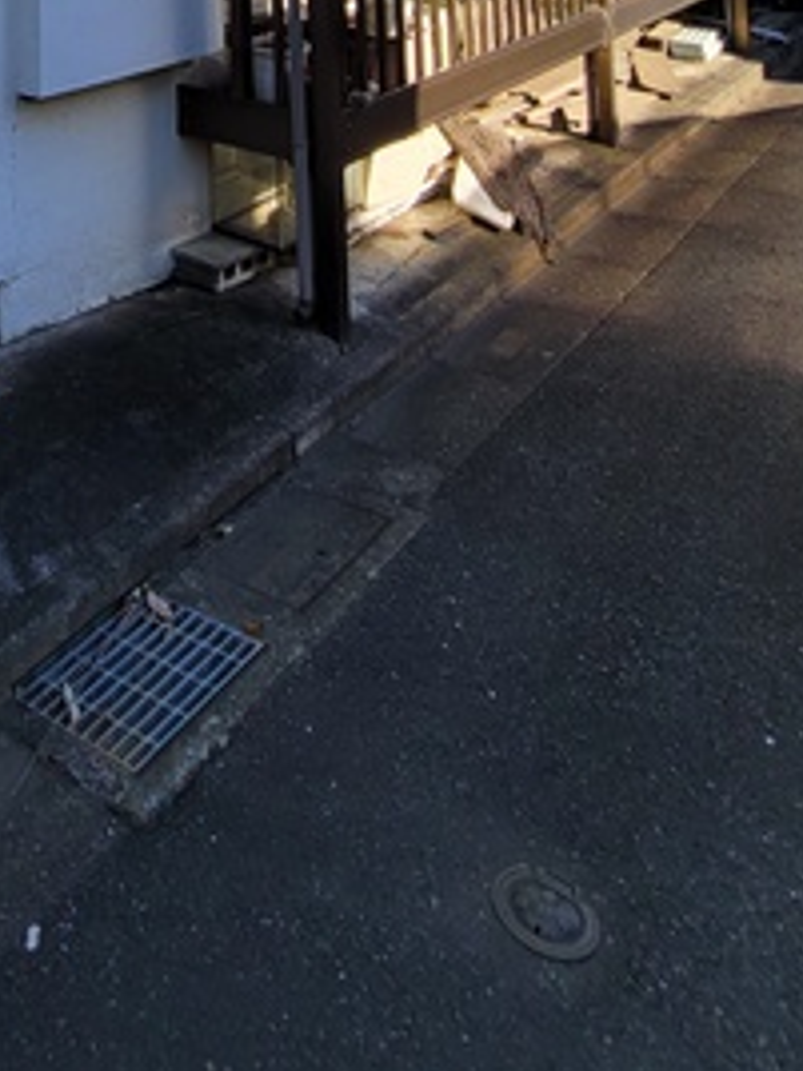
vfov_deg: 36.1
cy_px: -316
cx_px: -22
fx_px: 1052
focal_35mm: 34
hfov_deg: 36.9
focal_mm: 2.2
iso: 64
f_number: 2.2
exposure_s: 1/885
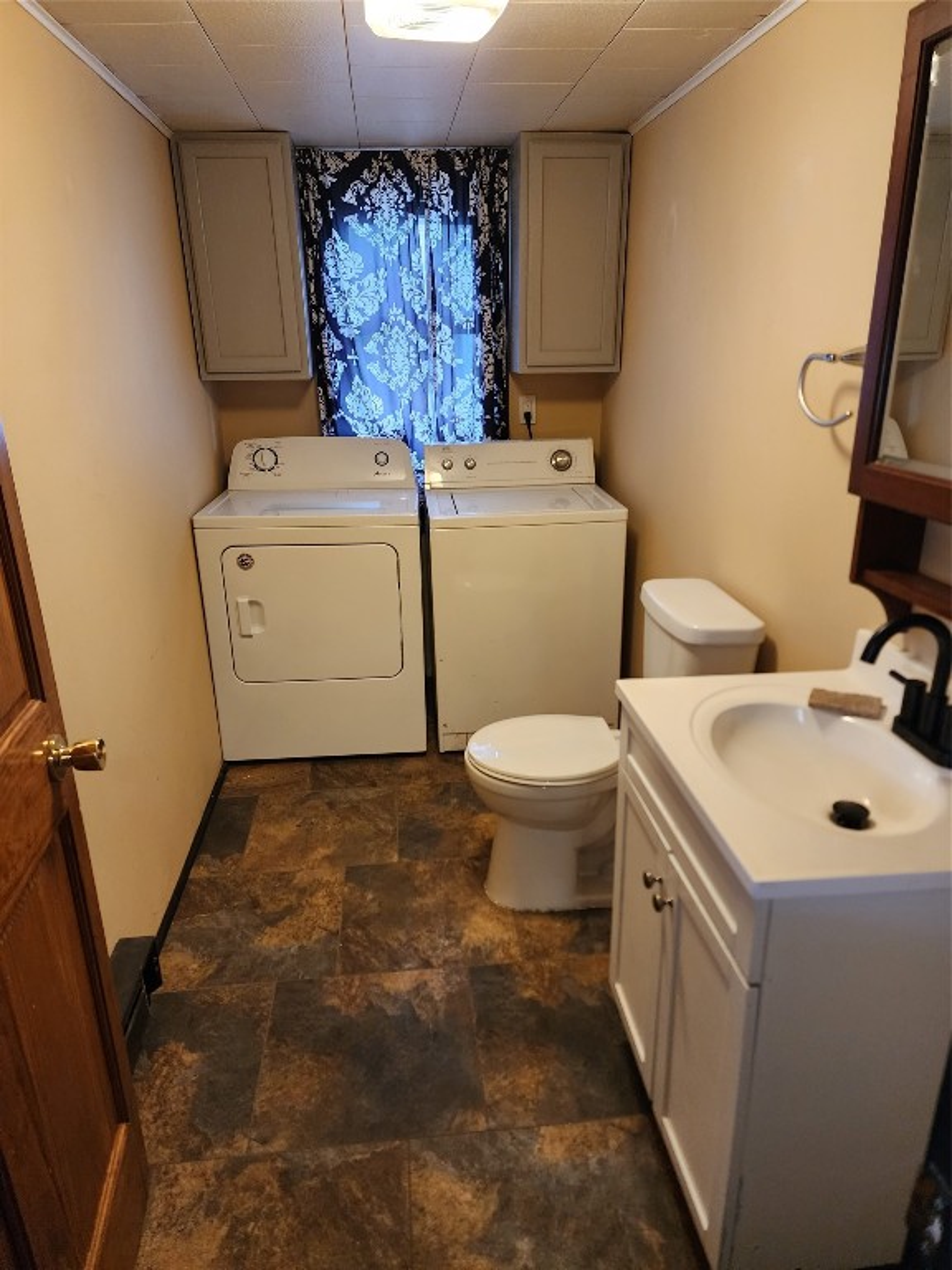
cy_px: 635
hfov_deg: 58.9
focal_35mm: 23
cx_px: 476
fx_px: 843
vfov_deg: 73.9
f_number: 1.8
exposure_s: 1/120
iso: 400
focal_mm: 6.4
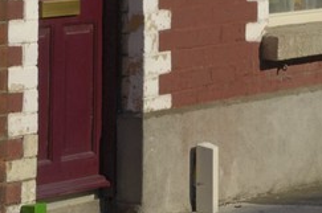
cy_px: -332
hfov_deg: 5.6
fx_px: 3091
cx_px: 987
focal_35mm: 346
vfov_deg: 3.9
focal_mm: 35
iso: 100
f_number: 13
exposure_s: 1/160
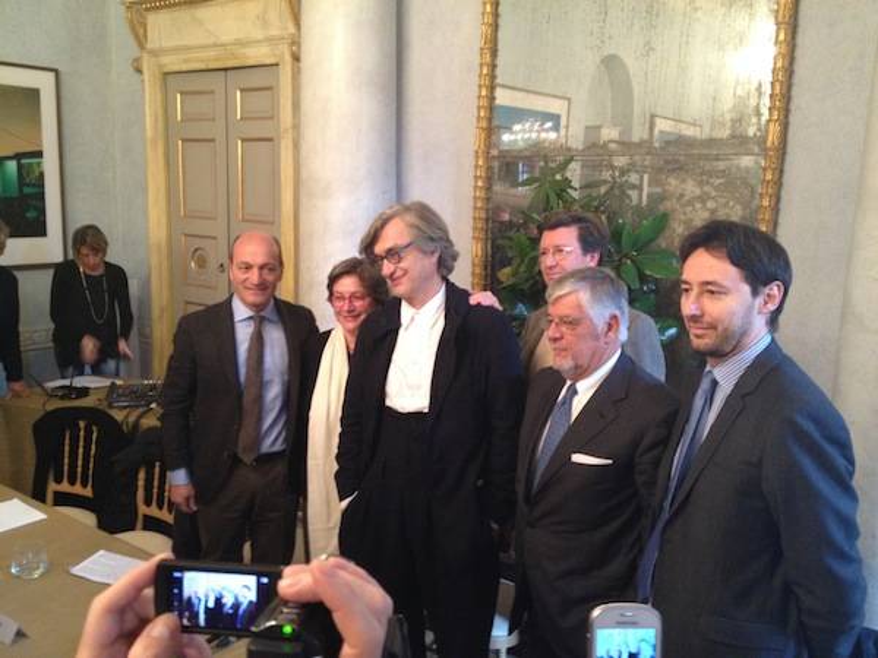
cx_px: 439
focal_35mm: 35
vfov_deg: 40.7
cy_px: 329
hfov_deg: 52.6
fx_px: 888
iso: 320
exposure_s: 1/20
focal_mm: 4.28
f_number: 2.4
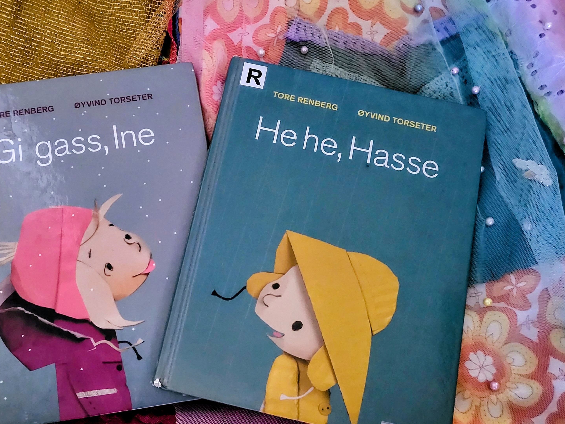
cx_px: 211
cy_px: 256
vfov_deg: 39.5
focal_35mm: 36
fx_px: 588
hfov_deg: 50.8
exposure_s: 1/20
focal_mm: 4.25
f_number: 1.8
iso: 1250
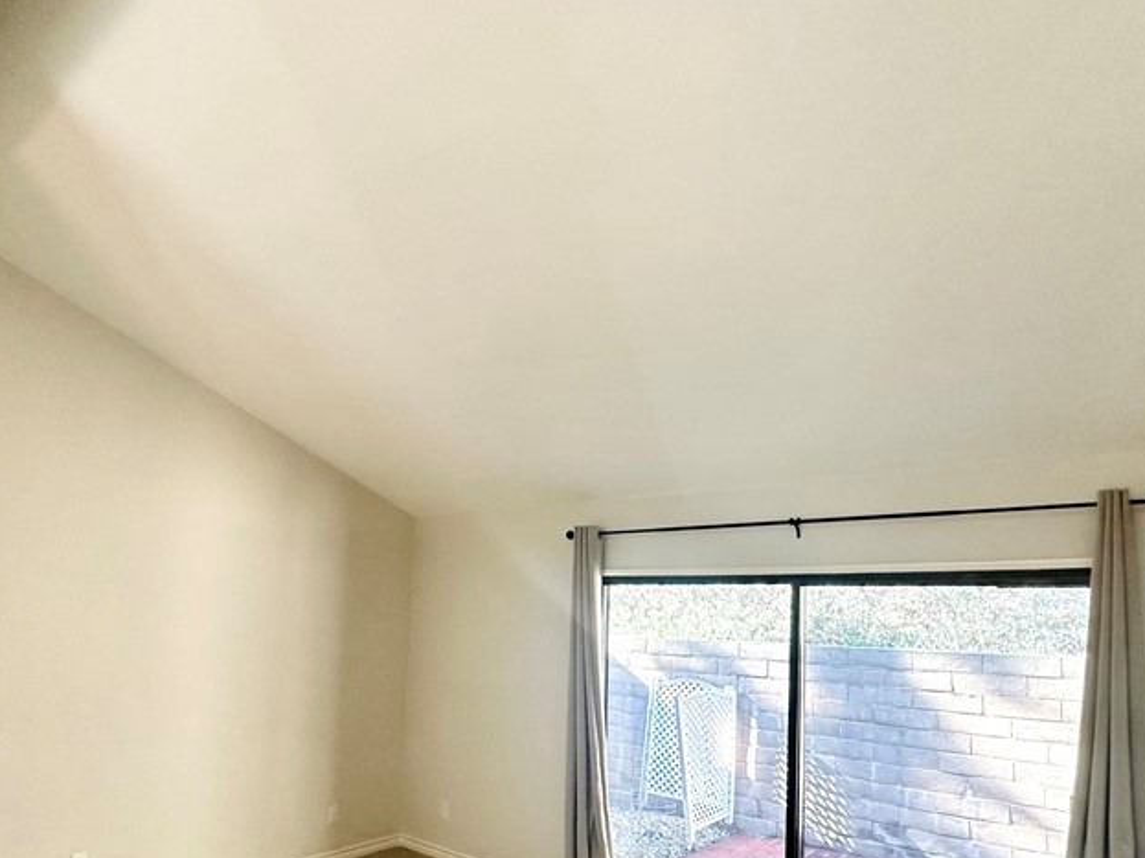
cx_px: 482
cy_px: 571
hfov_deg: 73.4
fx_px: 761
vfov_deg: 57.6
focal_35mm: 23
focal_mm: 2.22
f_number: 2.2
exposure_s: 1/120
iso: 250
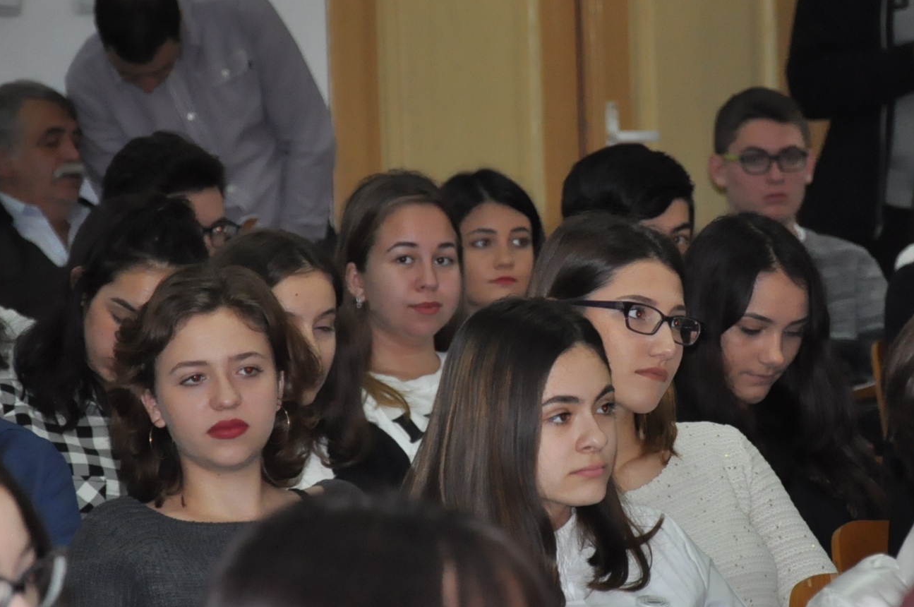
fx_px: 6614
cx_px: 639
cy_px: 399
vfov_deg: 5.3
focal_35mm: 261
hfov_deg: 7.9
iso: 1600
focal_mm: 105
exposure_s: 1/60
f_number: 5.6
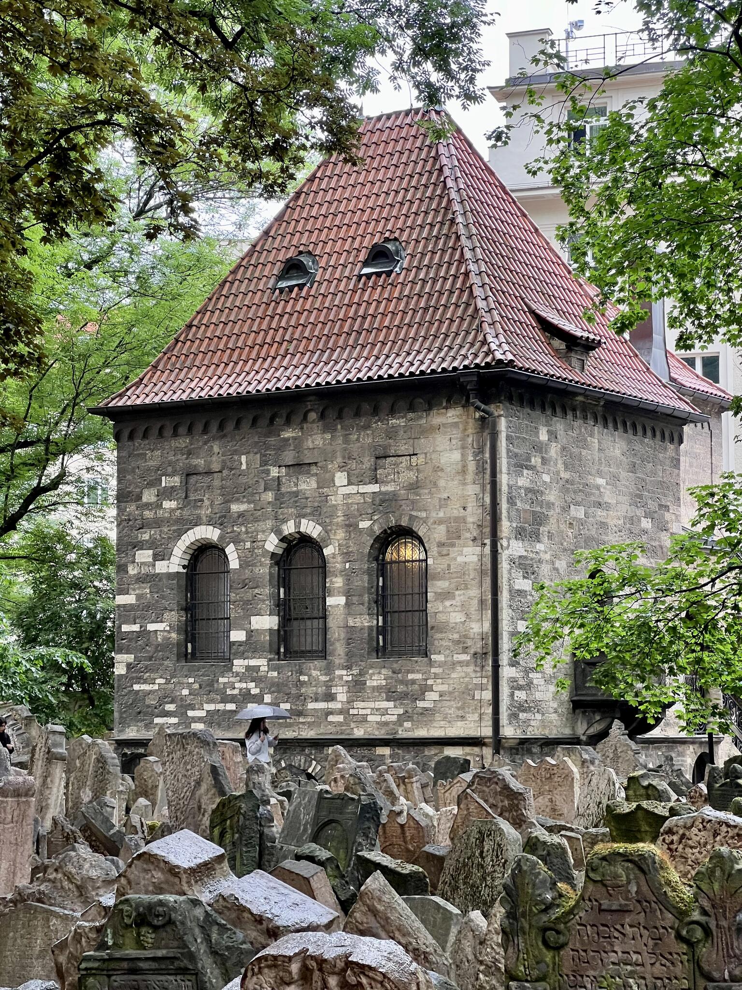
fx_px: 2201
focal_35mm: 77
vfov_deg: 25.3
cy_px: 495
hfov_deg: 19.1
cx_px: 371
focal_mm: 9
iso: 125
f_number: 2.8
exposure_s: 1/99
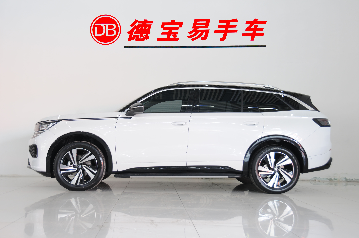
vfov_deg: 30.8
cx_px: 180
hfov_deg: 45.0
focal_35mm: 44
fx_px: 433
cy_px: 119
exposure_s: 1/15
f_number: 4.8
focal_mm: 29
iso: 200
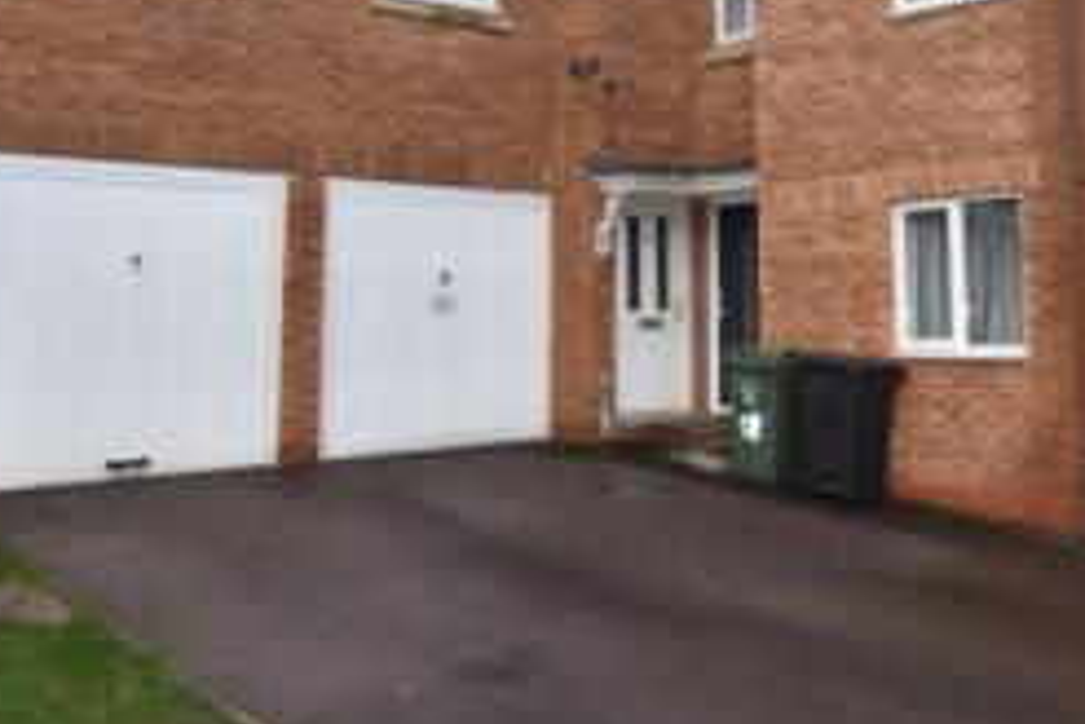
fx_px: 1205
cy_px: 121
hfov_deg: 47.5
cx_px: 739
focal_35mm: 40
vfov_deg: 32.3
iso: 100
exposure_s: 1/200
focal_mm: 10
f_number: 3.5
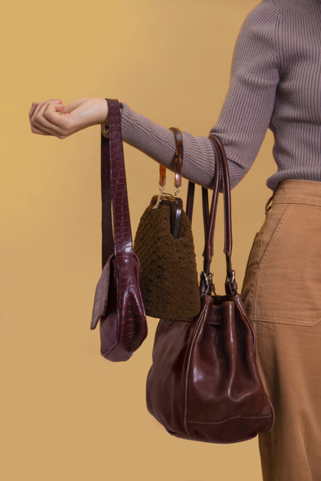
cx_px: 160
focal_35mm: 100
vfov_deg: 20.4
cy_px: 240
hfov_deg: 13.7
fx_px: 1336
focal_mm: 100
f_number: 8
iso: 100
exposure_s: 1/125
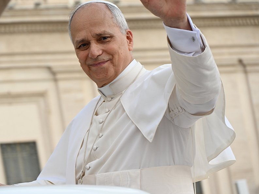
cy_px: 97
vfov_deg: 10.3
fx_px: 1078
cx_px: 121
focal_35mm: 144
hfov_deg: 13.7
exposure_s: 1/250
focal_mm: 88
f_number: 5.6
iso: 250
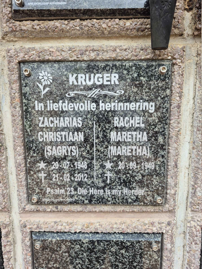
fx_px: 179
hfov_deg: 58.9
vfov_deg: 73.9
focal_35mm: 23
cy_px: 134
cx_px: 101
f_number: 1.8
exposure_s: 1/180
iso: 64
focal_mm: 5.4
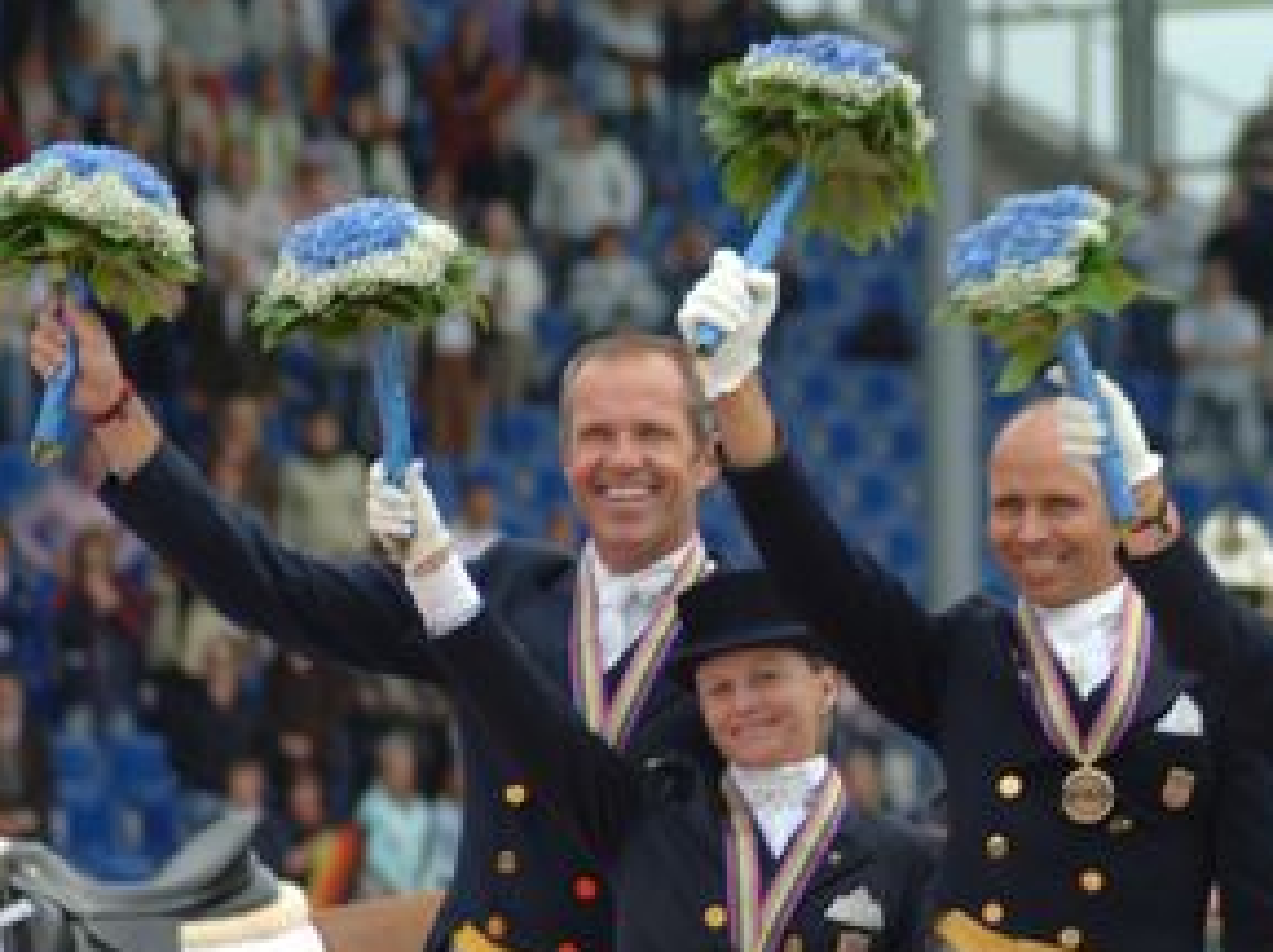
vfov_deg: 2.7
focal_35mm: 543
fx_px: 19944
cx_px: 1264
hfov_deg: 3.7
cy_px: 699
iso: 200
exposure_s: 1/250
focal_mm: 170
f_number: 5.6
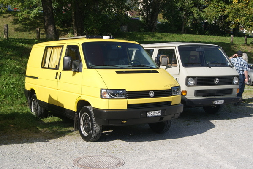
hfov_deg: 43.6
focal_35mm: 45
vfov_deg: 29.9
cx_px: 126
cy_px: 84
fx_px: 316
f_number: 13
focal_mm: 30
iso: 100
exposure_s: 1/100
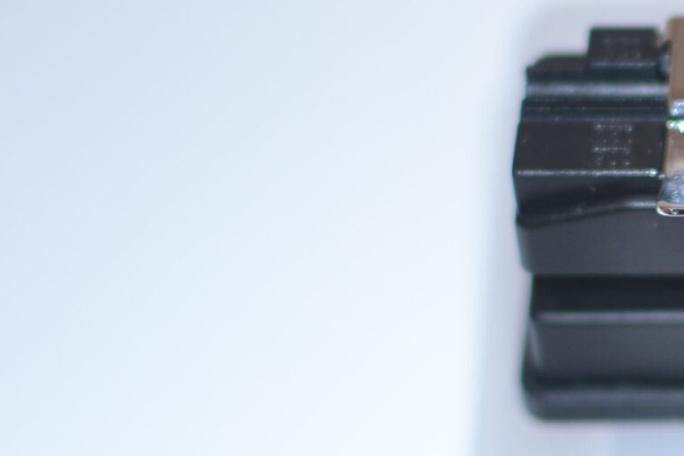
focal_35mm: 176
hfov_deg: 11.2
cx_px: 1038
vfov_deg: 7.8
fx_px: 3338
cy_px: 172
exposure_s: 1/60
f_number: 2.2
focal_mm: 35
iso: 200
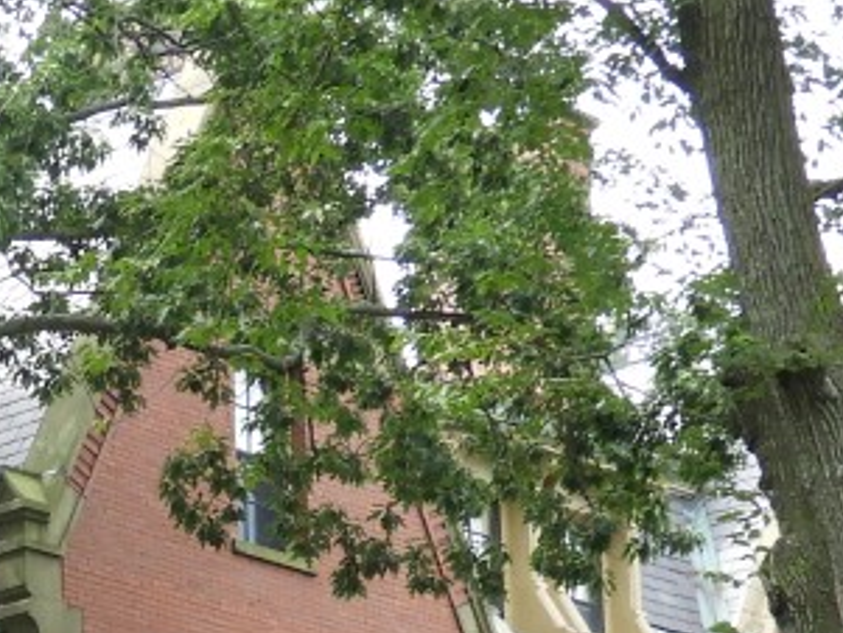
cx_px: -756
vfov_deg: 6.1
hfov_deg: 8.0
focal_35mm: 239
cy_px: 1148
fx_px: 5823
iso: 100
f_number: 4
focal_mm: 9
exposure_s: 1/125
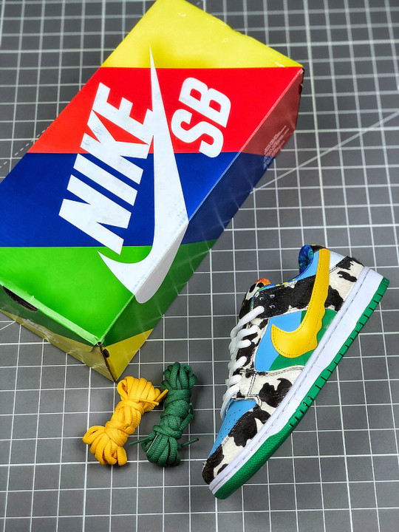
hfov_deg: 25.7
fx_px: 876
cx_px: 200
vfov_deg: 33.8
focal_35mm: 57
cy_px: 266
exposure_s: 1/50
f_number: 2.8
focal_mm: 6.6
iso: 40
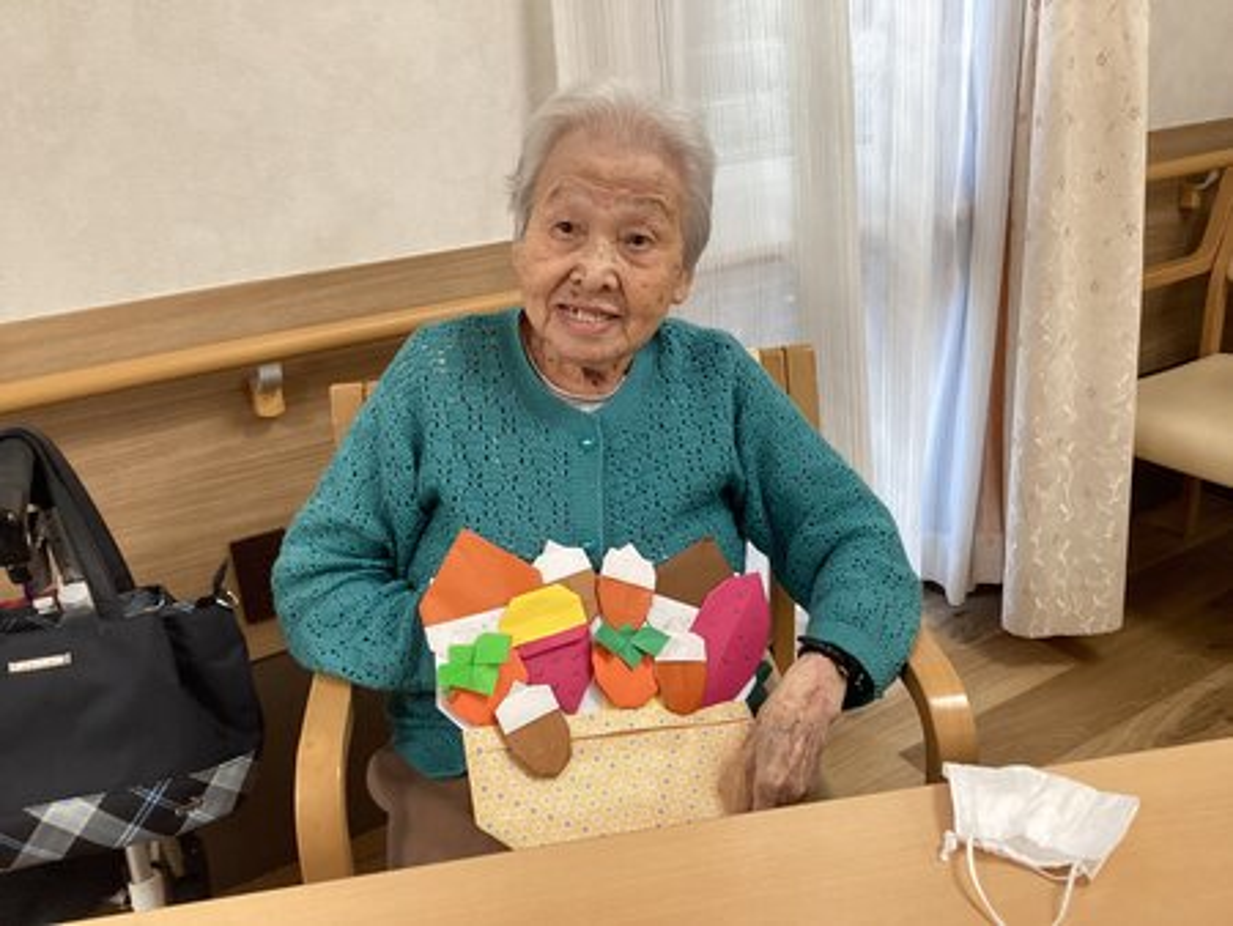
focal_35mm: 31
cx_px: 616
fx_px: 1105
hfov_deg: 58.3
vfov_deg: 45.5
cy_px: 463
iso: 160
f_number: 2.4
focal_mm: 3.3
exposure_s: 1/60
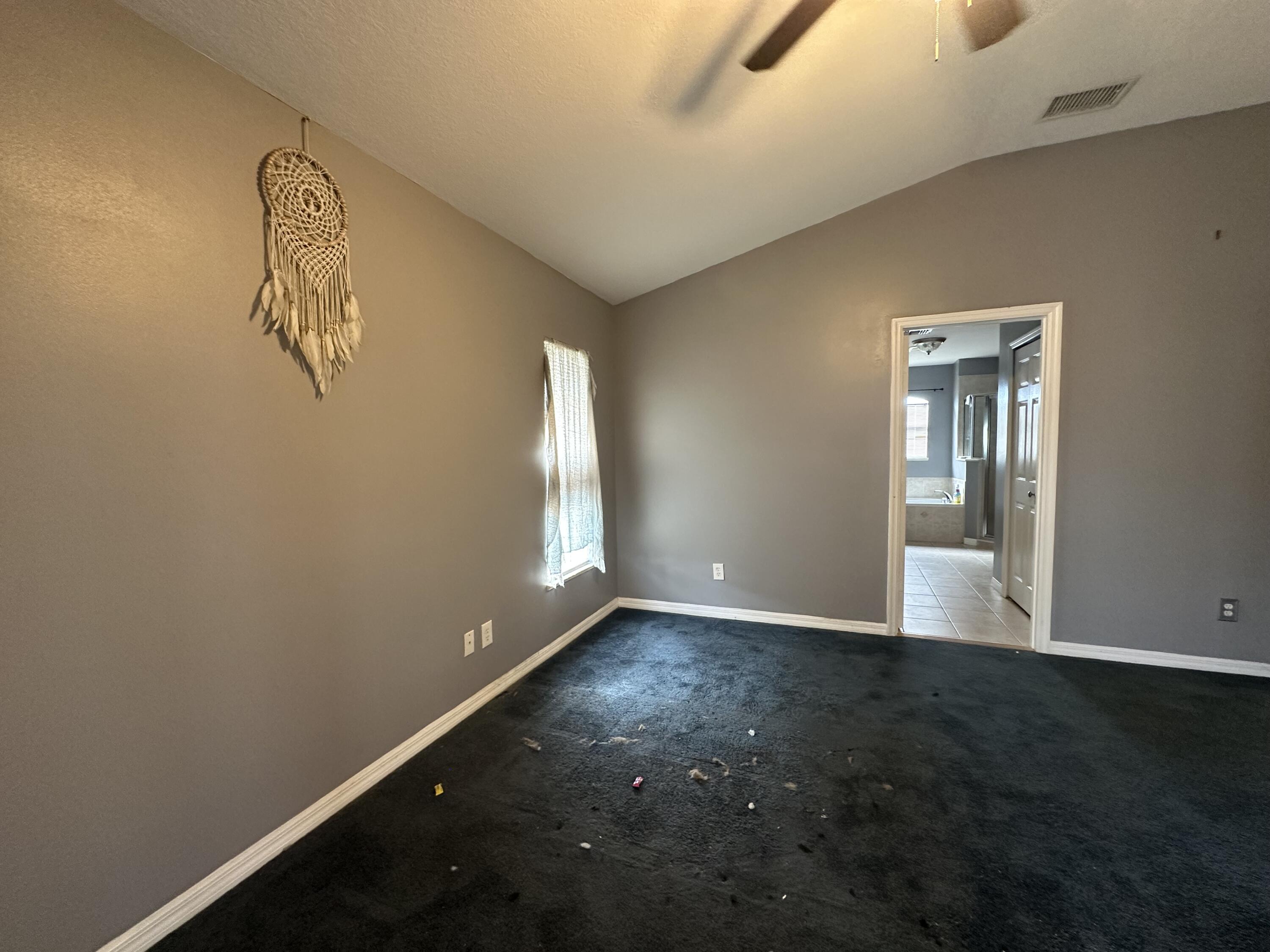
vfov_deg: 85.7
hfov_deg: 102.1
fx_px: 514
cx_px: 635
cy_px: 476
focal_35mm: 14
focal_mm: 2.22
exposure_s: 1/66
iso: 320
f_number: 2.2
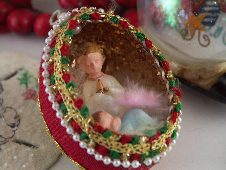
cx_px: 113
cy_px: 85
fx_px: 1299
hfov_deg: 9.9
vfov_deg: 7.5
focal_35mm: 199
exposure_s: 1/80
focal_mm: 50.8
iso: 100
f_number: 3.5
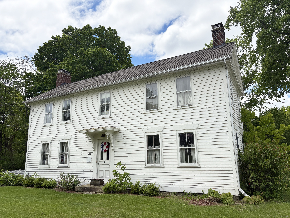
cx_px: 145
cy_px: 109
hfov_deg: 67.3
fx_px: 218
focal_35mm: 26
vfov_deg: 53.1
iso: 50
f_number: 1.6
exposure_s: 1/5348
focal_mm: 5.96
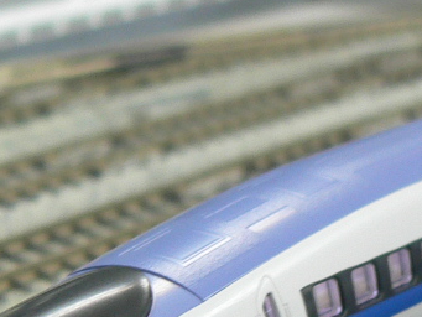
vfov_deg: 8.1
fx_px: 2195
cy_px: 419
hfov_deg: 10.9
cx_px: 332
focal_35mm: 180
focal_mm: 8
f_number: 2.8
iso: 100
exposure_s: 1/8
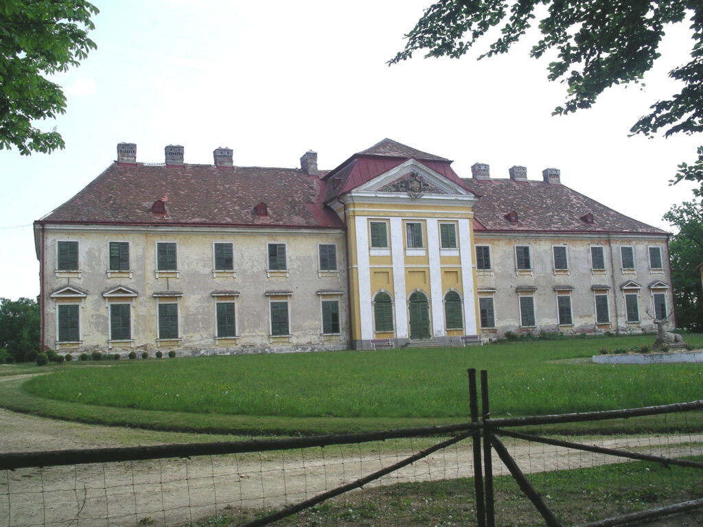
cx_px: 352
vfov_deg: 38.7
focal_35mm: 37
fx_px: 751
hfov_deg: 50.1
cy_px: 264
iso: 64
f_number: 5
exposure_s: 1/400
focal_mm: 7.8
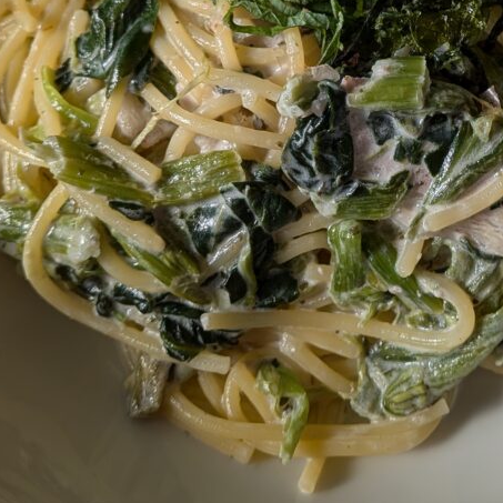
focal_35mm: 60
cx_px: 380
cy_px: 48
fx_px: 986
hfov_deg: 28.2
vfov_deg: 27.5
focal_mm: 4.53
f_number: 1.7
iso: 29
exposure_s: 1/12821
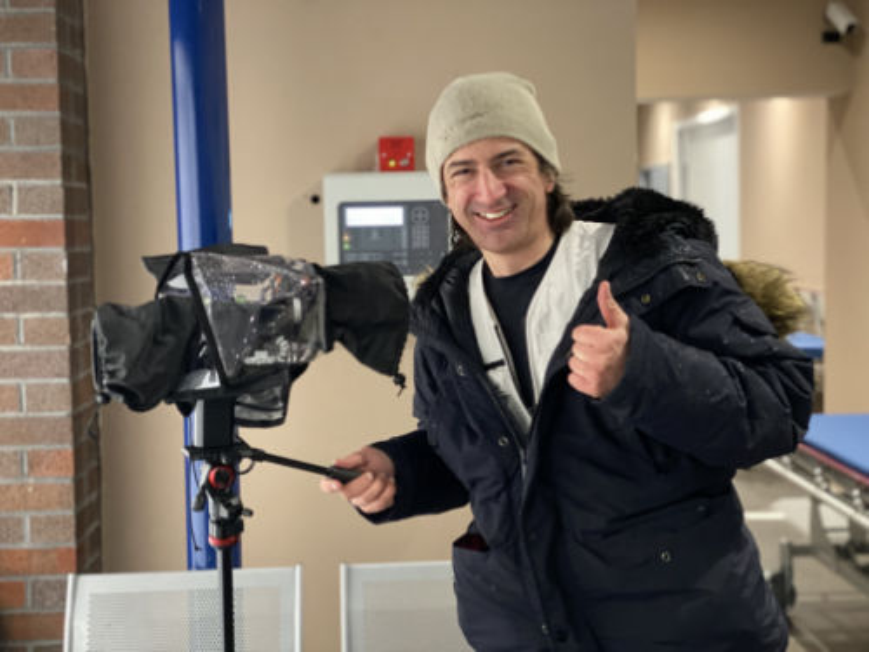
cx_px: 434
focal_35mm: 52
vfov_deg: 28.0
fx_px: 1305
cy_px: 326
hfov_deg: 36.8
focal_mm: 6
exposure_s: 1/22
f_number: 2
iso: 500
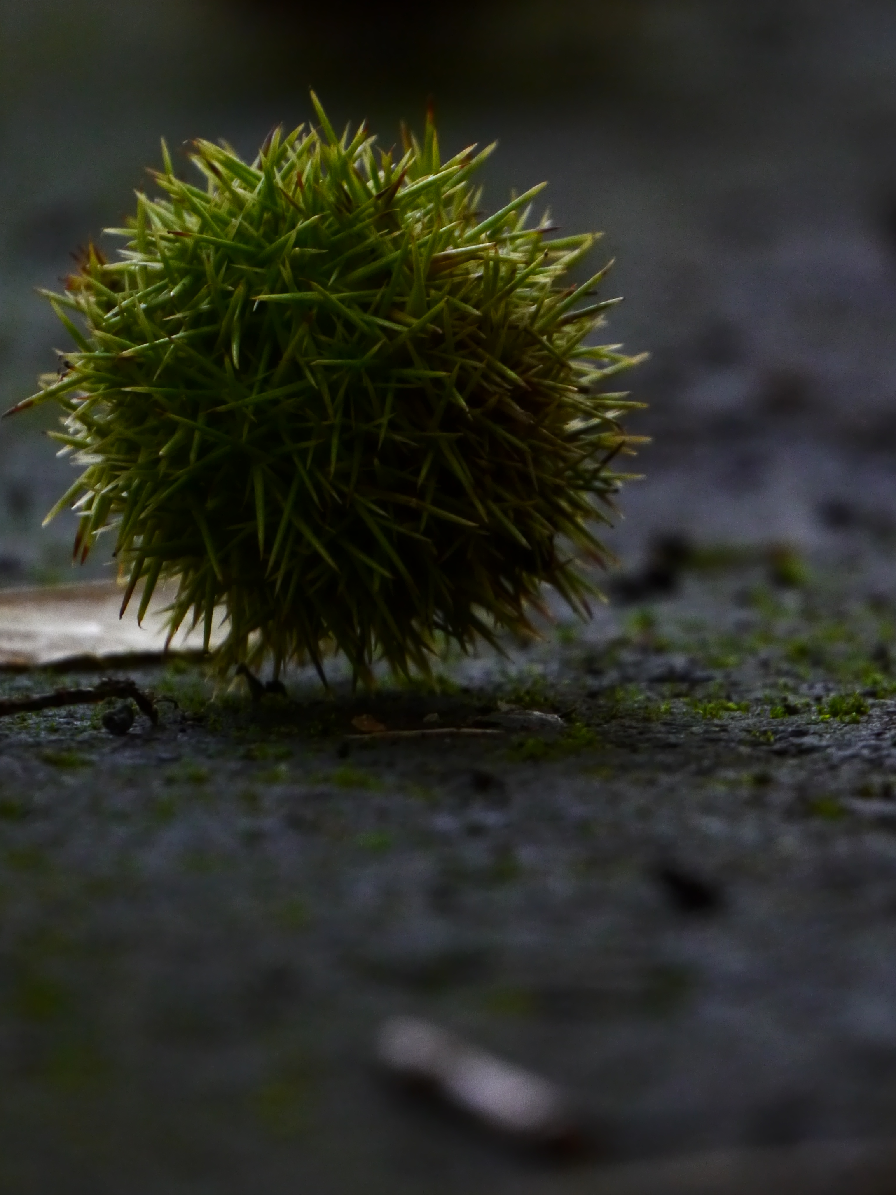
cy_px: 357
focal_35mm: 448
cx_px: 551
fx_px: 15465
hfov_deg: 3.3
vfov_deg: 4.4
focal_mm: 141
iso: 1600
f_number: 5.6
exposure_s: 1/250
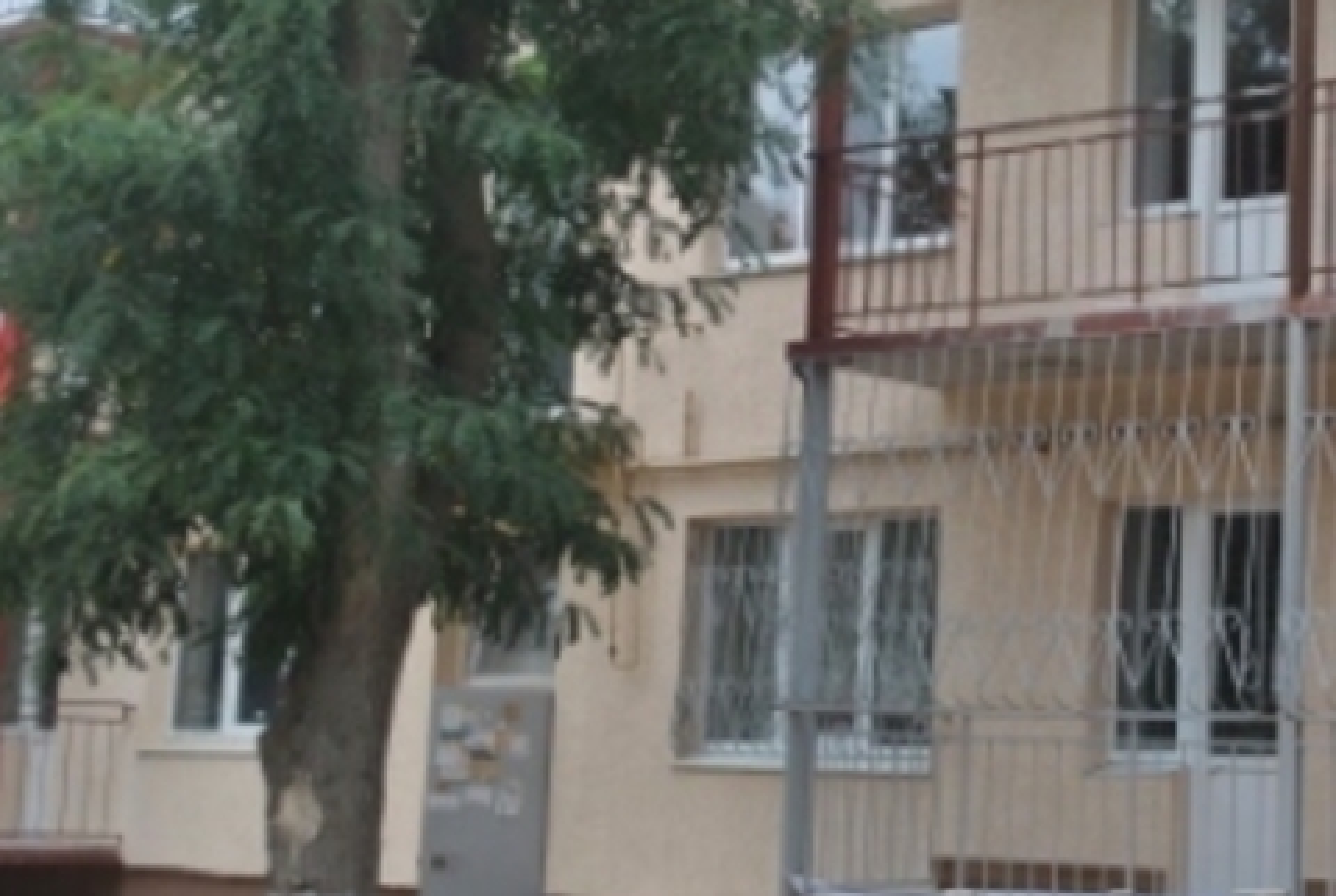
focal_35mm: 75
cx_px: 1052
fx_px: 2788
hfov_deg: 26.5
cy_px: 273
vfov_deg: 18.2
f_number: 5.6
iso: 100
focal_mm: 30
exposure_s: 1/125
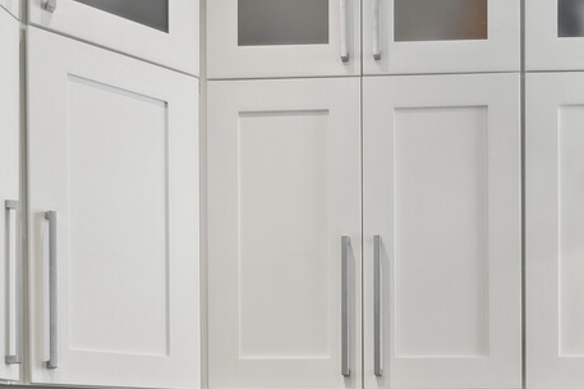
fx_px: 746
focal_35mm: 46
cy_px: 541
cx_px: 434
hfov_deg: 41.6
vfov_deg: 24.4
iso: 200
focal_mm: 14
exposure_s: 1/2.5
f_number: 11
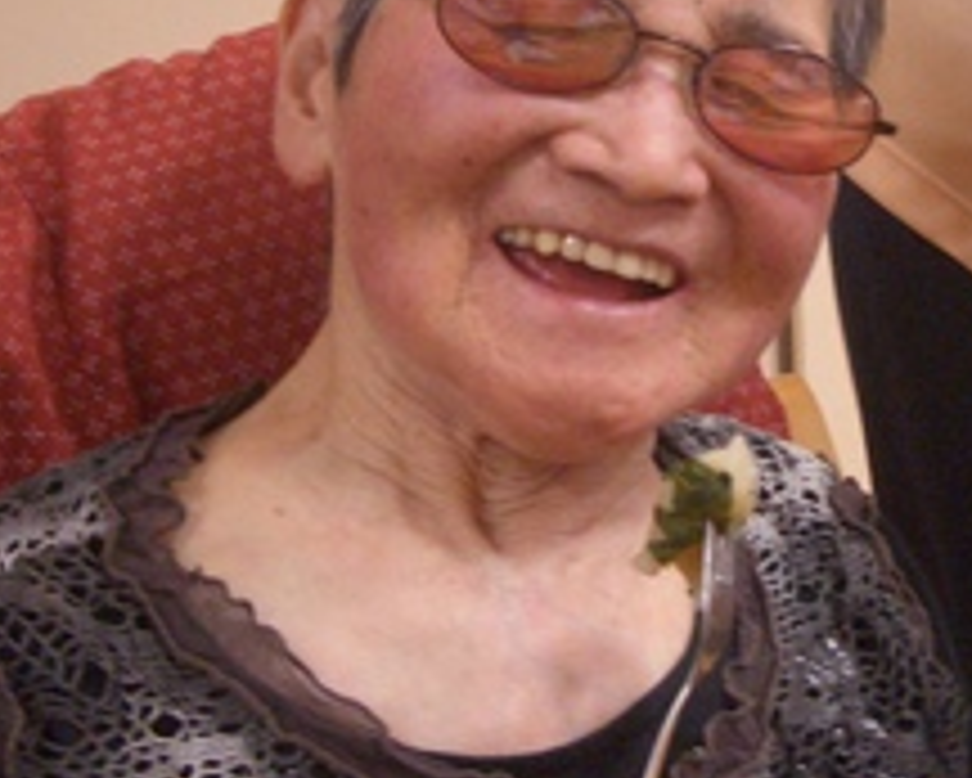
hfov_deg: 24.9
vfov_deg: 20.1
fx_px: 2187
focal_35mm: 76
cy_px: 288
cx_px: 639
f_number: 2.6
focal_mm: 5.8
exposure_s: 1/25
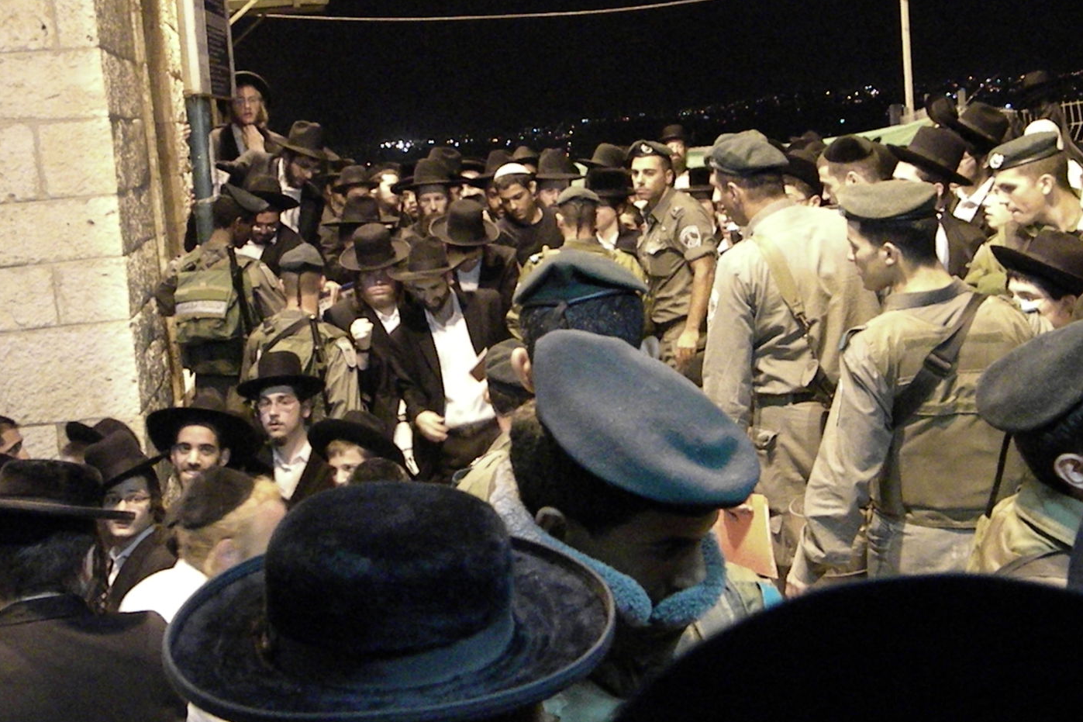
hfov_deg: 40.3
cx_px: 541
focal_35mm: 49
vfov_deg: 27.5
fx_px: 1474
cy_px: 328
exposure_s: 1/41.1
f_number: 3.9
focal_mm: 8.6
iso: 3200
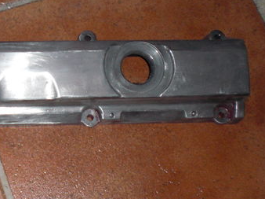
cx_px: 18
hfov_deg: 26.0
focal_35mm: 72
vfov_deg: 20.4
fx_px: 551
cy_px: 116
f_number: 3.1
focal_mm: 6.3
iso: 200
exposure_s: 1/60
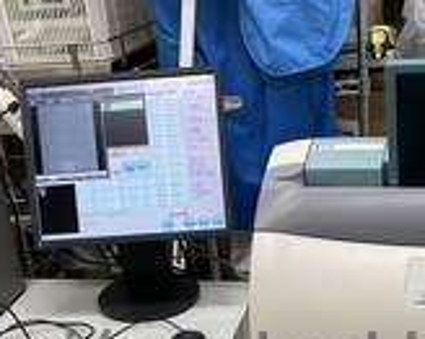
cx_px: 280
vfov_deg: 23.2
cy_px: 367
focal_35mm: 62
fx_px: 779
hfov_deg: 30.3
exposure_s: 1/120
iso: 125
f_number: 1.8
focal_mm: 4.25
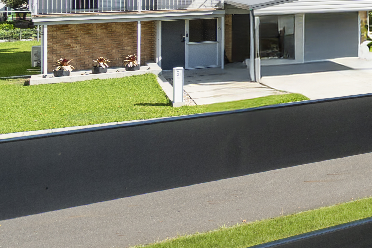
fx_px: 651
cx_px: 631
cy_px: -37
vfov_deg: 20.4
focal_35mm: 63
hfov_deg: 22.4
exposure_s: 1/30
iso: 100
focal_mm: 16
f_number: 7.1
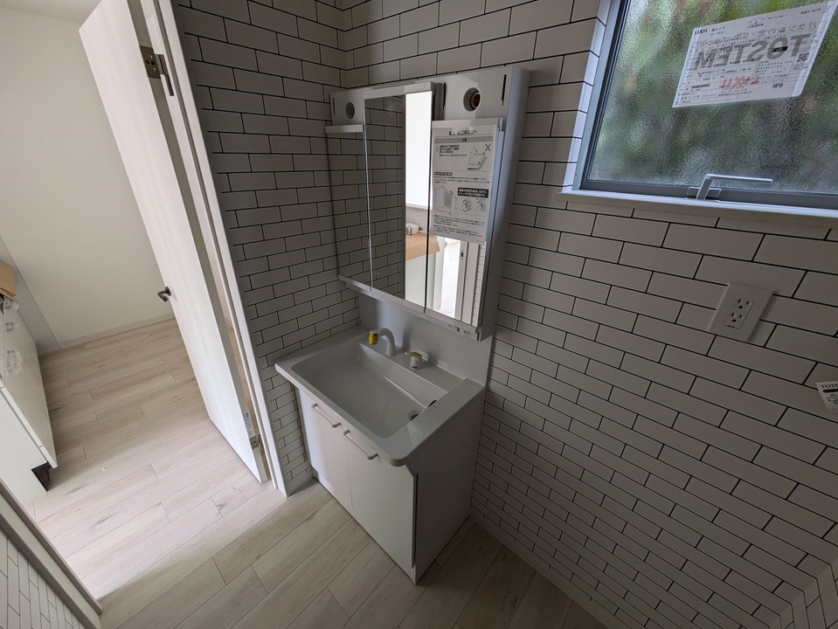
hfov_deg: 102.0
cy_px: 314
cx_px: 419
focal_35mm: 14
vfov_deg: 85.7
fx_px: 339
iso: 68
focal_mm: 1.83
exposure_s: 1/120
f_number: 2.2
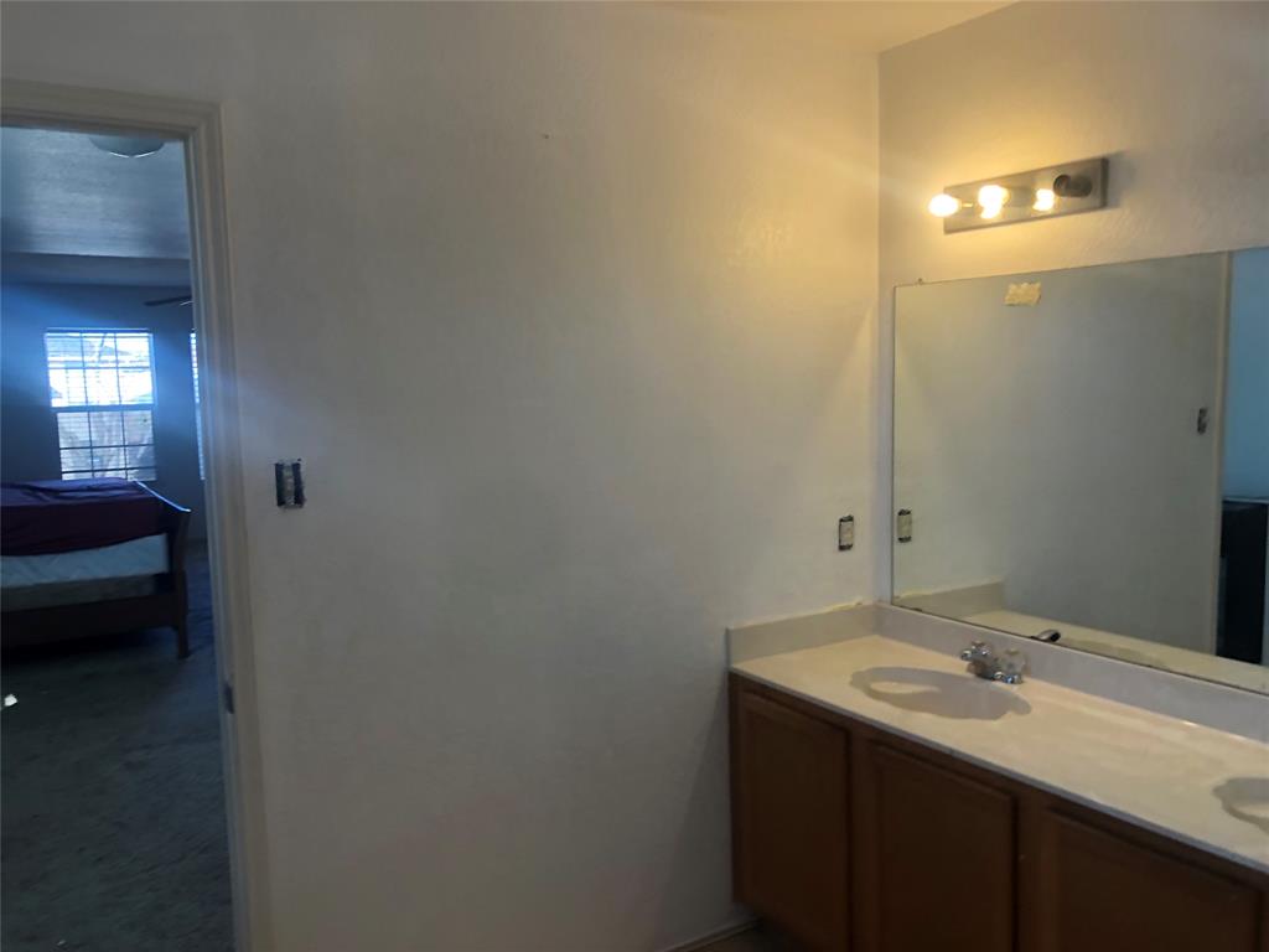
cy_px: 476
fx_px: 1026
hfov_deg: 63.4
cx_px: 634
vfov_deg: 49.7
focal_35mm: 28
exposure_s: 1/120
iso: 50
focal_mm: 3.99
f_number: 1.8
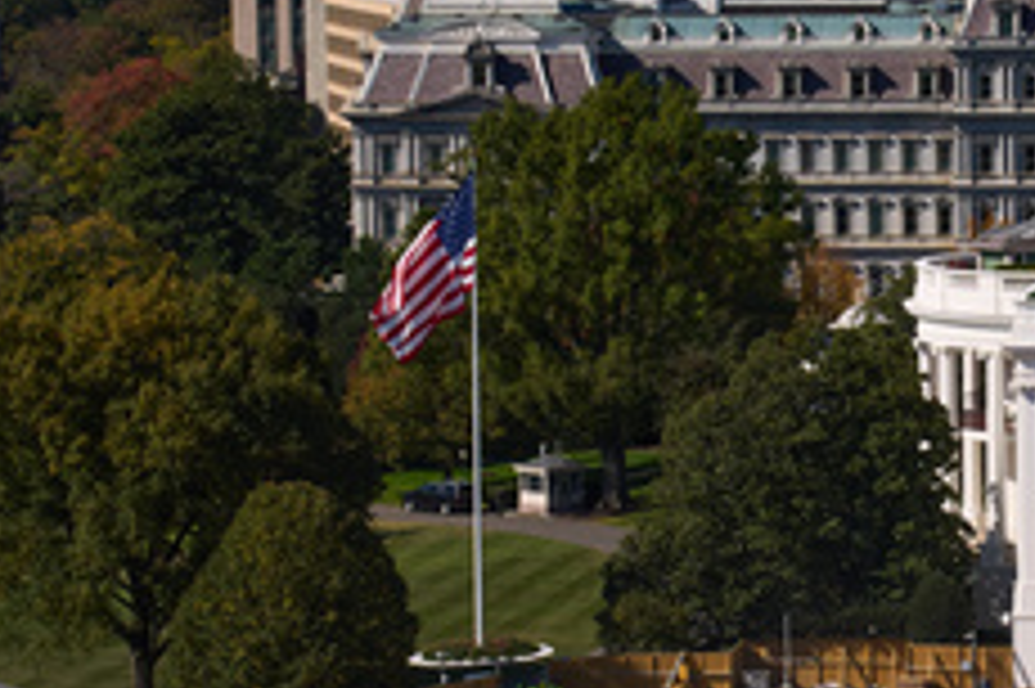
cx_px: 1058
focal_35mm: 187
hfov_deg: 10.9
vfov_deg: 7.3
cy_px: 416
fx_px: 5372
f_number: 16
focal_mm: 84
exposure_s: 1/640
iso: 400
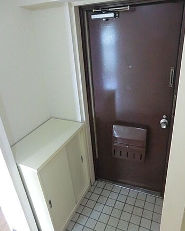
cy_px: 114
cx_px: 95
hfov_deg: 55.0
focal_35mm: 26
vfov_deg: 66.0
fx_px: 178
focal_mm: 4.3
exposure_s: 1/40
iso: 800
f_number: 3.2
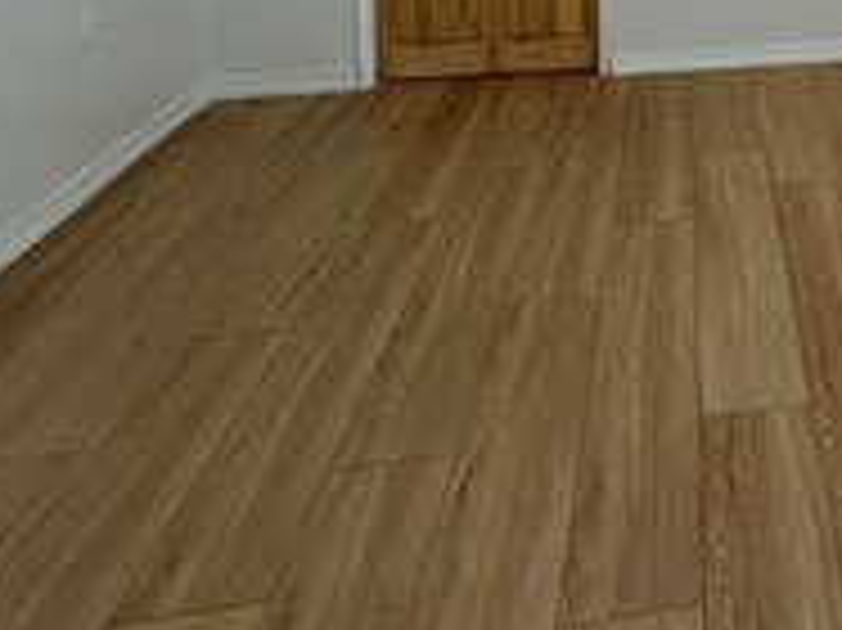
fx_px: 1167
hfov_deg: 33.3
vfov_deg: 25.8
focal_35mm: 48
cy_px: -194
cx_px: 982
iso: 160
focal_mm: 2.22
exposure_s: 1/120
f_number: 2.2
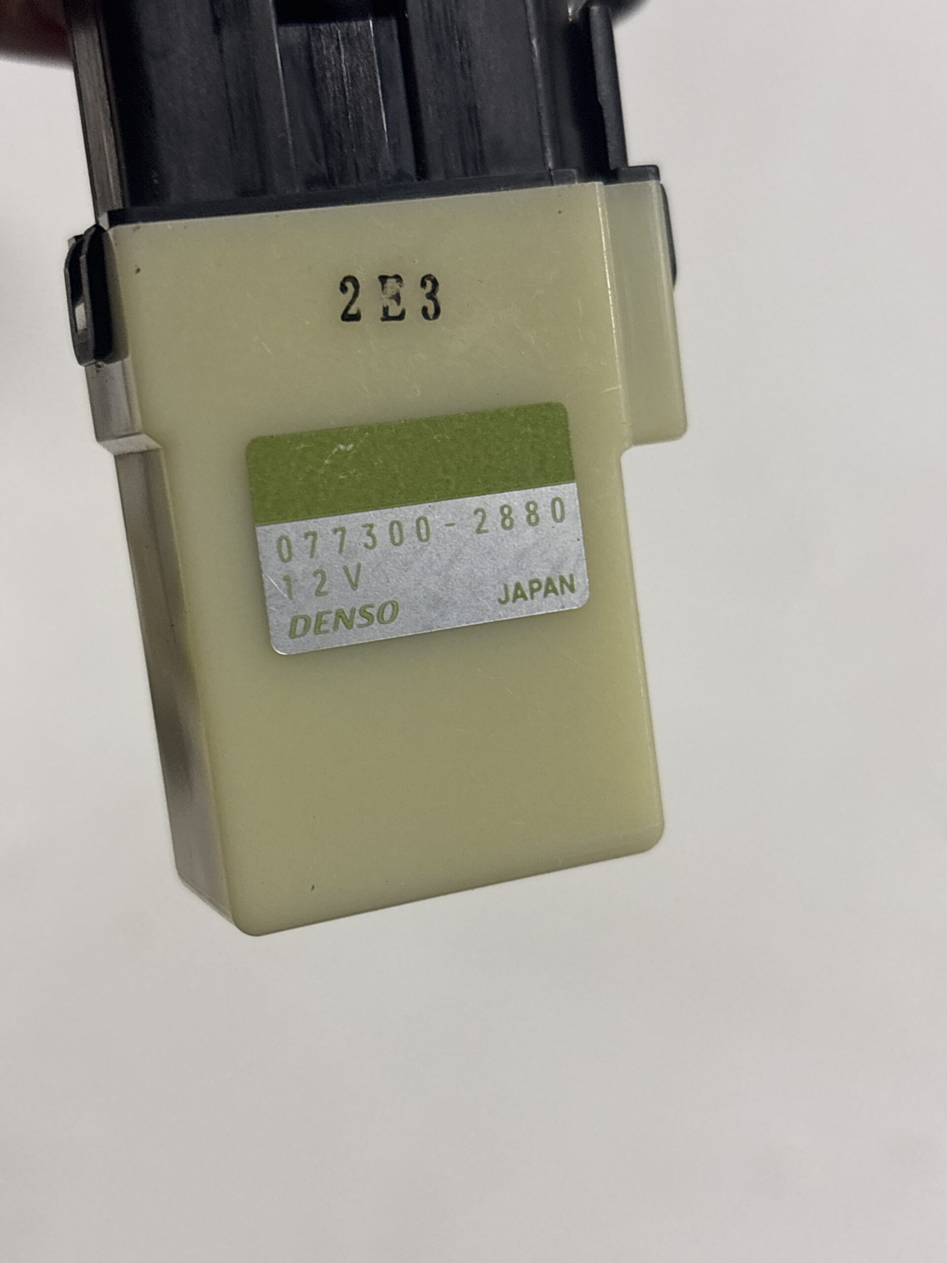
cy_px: 632
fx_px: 1897
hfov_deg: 28.0
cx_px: 474
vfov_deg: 36.8
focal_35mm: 52
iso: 125
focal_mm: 5.96
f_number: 1.6
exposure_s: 1/60
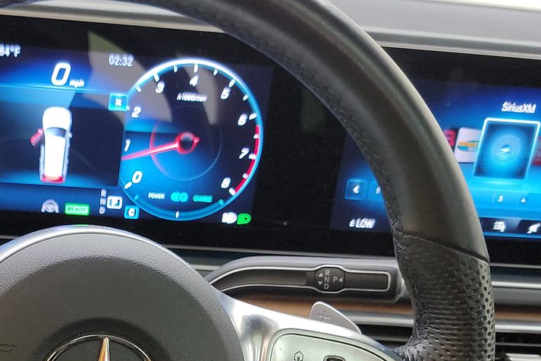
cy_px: 328
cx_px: 64
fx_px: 841
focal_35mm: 56
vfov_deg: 23.5
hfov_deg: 33.9
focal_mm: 6.7
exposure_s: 1/50
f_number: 1.8
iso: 259
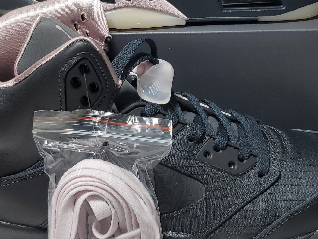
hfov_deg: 31.2
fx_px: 570
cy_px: 44
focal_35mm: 62
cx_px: 162
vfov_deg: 23.3
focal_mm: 4.3
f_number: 1.5
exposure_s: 1/372
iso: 50
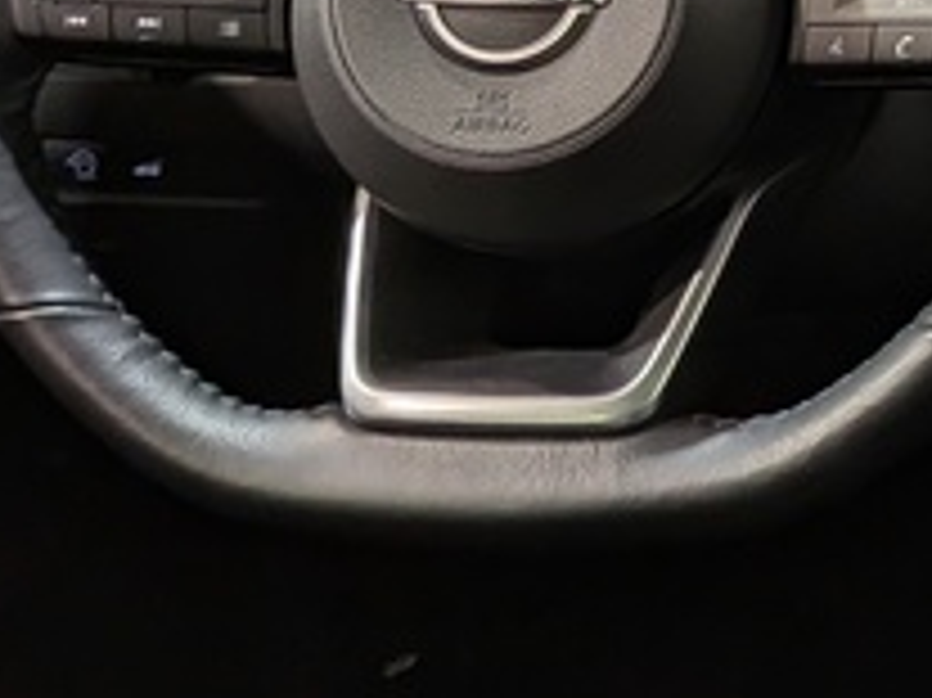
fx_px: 3202
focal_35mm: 119
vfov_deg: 12.2
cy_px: -126
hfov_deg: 14.1
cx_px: 1832
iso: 48
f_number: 1.7
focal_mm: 4.53
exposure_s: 1/24
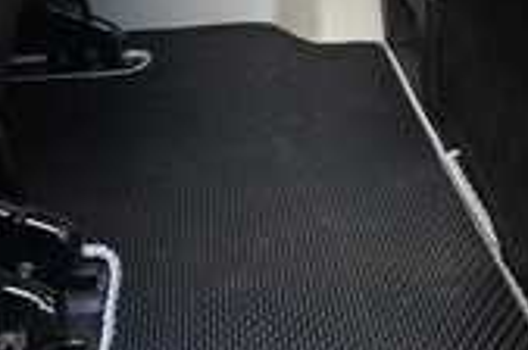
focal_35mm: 67
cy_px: 322
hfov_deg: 30.1
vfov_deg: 19.8
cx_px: 253
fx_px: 981
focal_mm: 18
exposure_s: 1/60
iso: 640
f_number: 4
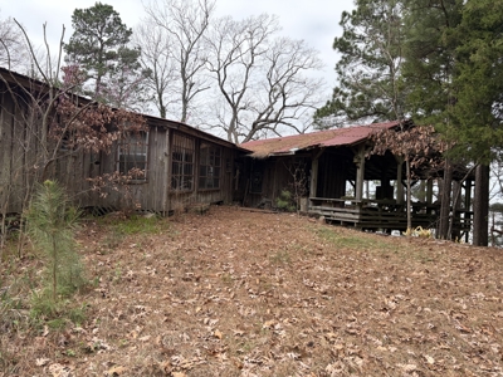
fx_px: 378
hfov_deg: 67.3
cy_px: 188
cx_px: 252
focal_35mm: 26
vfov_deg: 53.1
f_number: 1.6
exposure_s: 1/1751
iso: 64
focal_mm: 5.96
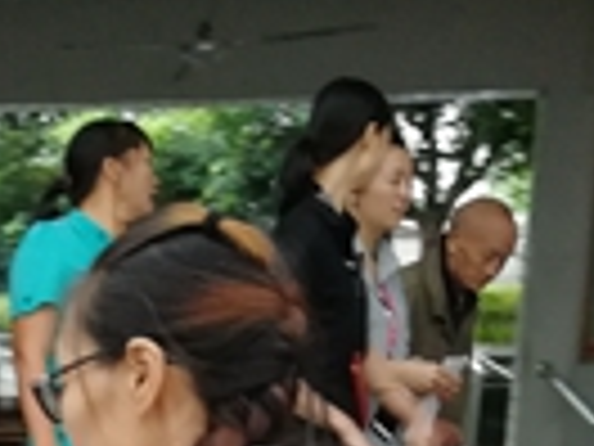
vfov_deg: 13.0
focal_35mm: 102
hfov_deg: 18.2
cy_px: 831
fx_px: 1750
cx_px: -144
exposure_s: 1/33.3
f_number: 1.8
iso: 250
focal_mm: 3.83
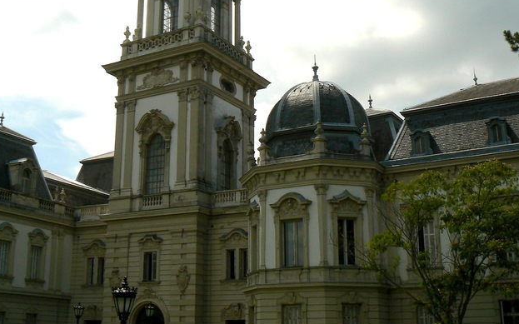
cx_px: 231
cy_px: 106
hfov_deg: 41.0
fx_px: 693
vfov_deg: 26.2
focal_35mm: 49
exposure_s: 1/800
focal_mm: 6
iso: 80
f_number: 8
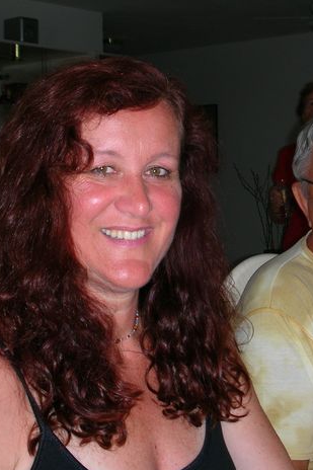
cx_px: 204
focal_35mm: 66
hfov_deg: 20.5
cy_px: 235
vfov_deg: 30.5
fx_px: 861
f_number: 3.5
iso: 50
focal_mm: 7.7
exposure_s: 1/60.1
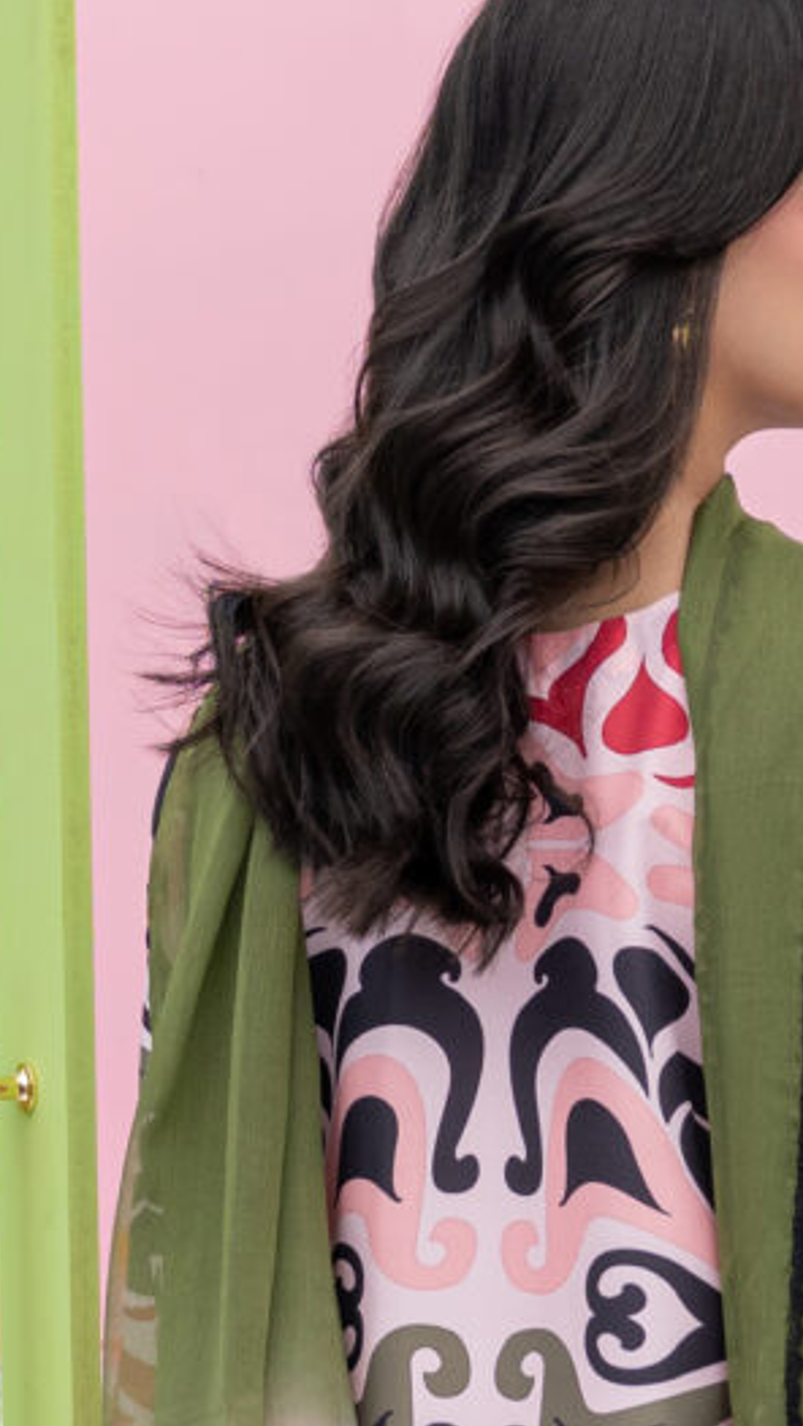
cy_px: 819
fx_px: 7530
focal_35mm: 199
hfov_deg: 6.1
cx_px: 473
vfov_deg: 10.8
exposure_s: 1/500
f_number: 4
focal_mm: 39
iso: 100
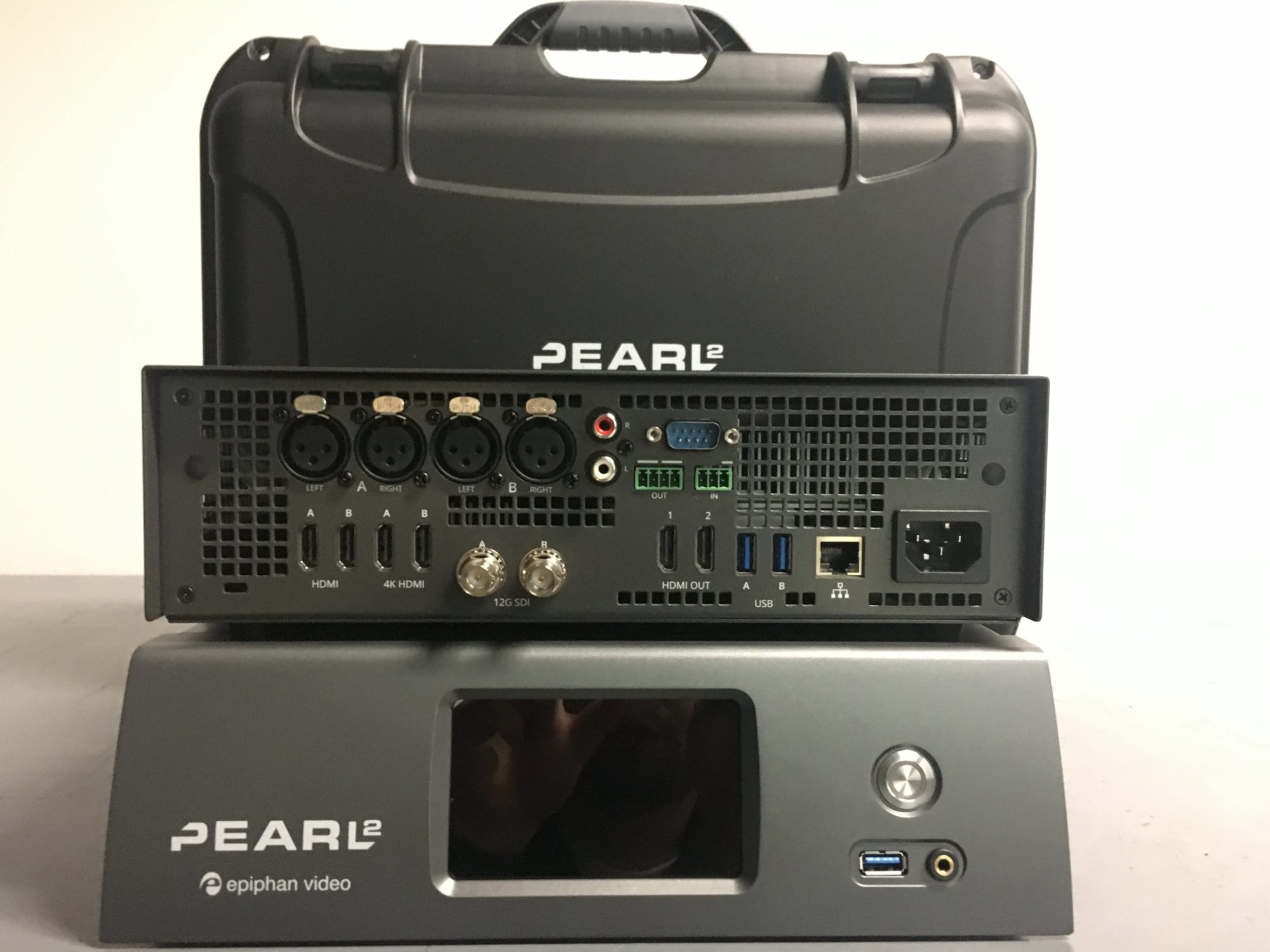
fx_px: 1064
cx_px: 635
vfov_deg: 48.2
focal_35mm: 29
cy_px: 476
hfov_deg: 61.7
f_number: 2.2
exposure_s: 1/15
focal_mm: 4.15
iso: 640
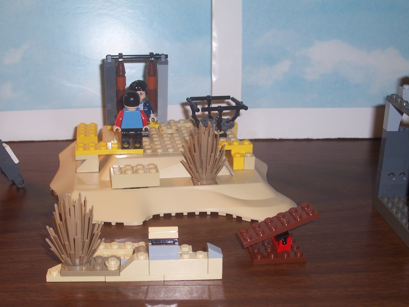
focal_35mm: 53
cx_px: 204
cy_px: 154
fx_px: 626
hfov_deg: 36.2
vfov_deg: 27.5
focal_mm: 8.6
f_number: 3.4
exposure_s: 1/60
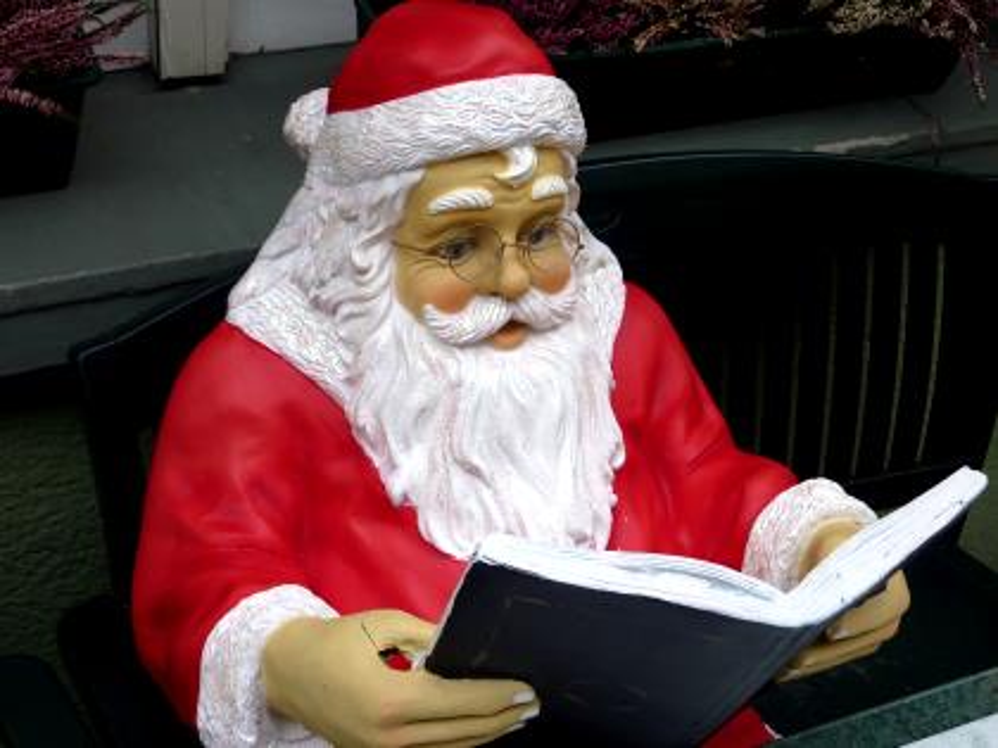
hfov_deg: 39.7
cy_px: 374
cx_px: 499
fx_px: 1384
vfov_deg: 30.3
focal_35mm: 48
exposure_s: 1/60
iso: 80
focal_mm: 7.9
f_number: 3.8
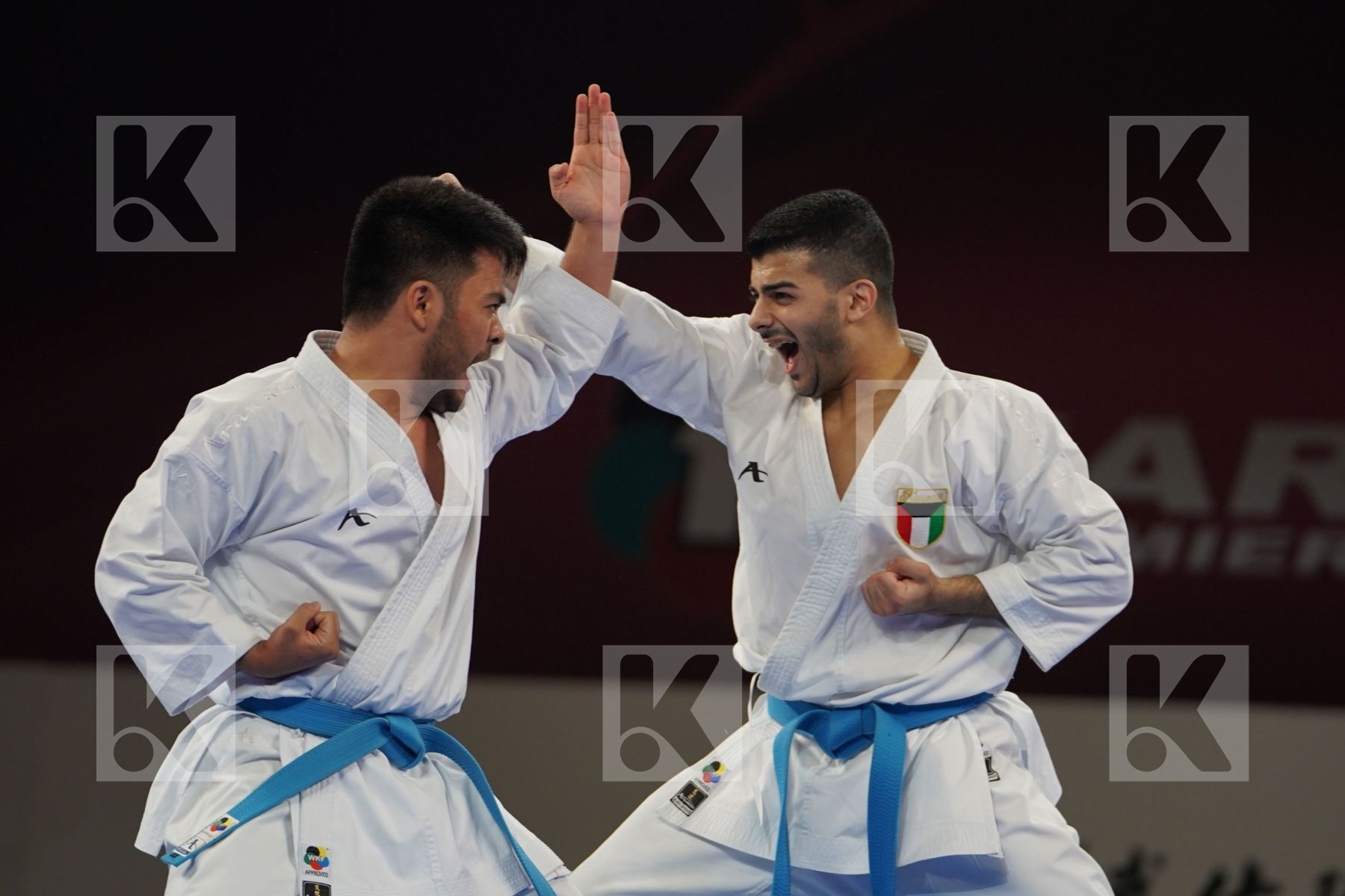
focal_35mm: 256
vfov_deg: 5.4
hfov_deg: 8.0
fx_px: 9564
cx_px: 672
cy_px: 448
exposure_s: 1/500
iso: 640
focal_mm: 171
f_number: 2.8
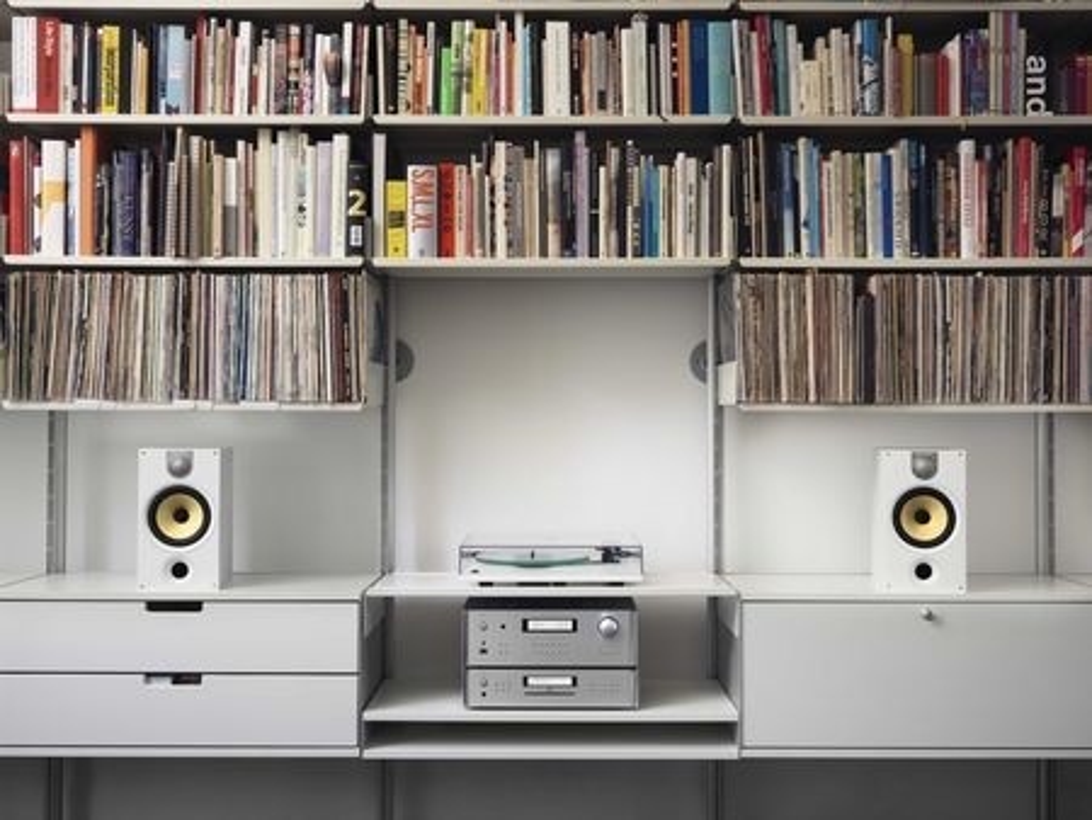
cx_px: 546
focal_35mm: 35
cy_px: 410
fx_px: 1105
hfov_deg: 52.6
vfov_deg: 40.7
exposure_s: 11
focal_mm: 50
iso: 100
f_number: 22
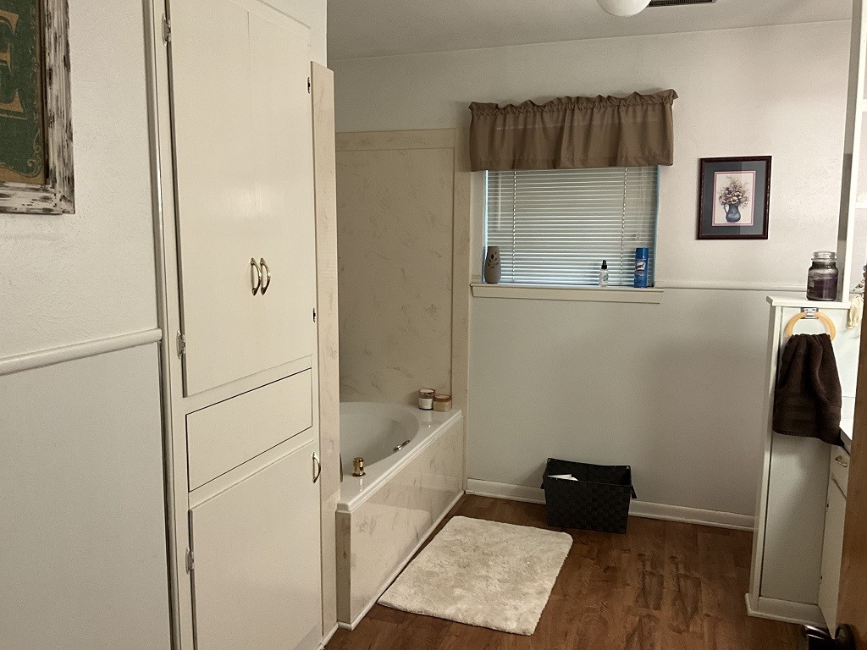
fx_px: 726
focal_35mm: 29
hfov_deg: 61.7
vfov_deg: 48.2
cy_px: 325
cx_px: 434
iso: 125
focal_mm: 3
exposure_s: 1/60
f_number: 1.8
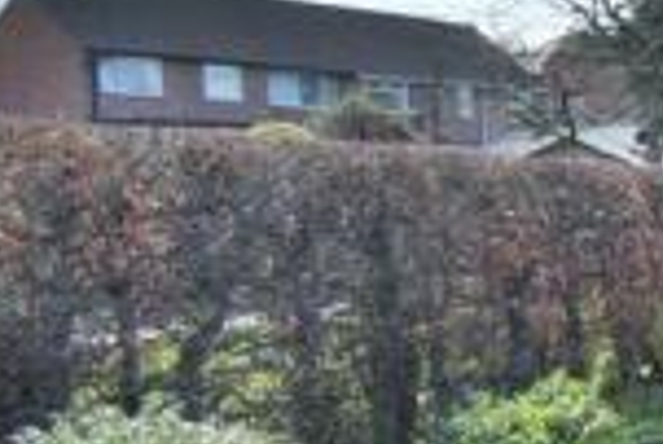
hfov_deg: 19.0
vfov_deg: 20.9
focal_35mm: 65
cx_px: 1319
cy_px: 292
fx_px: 1198
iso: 250
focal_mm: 10
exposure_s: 1/125
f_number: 11
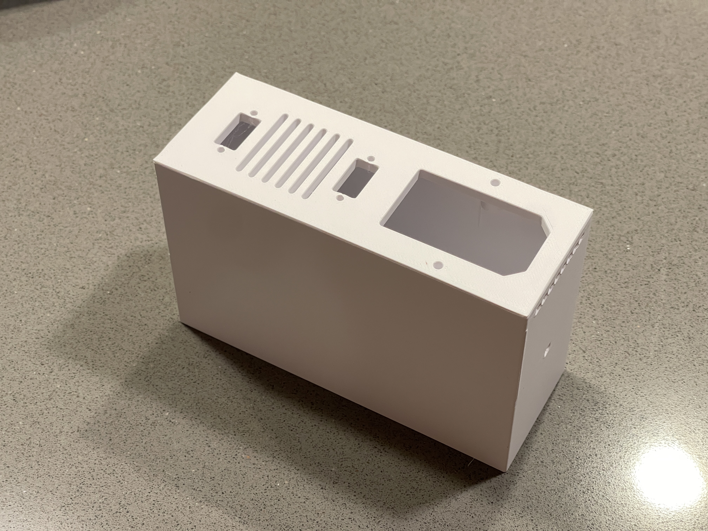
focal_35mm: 64
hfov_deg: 30.3
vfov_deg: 22.9
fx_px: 1309
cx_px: 354
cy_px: 266
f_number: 2.2
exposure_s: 1/60
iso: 200
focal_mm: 7.5
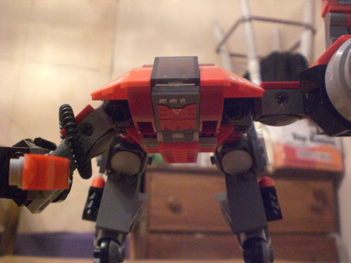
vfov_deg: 37.7
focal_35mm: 38
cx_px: 176
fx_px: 385
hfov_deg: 49.0
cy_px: 132
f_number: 3.1
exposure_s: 1/40
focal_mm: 6.3
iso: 800
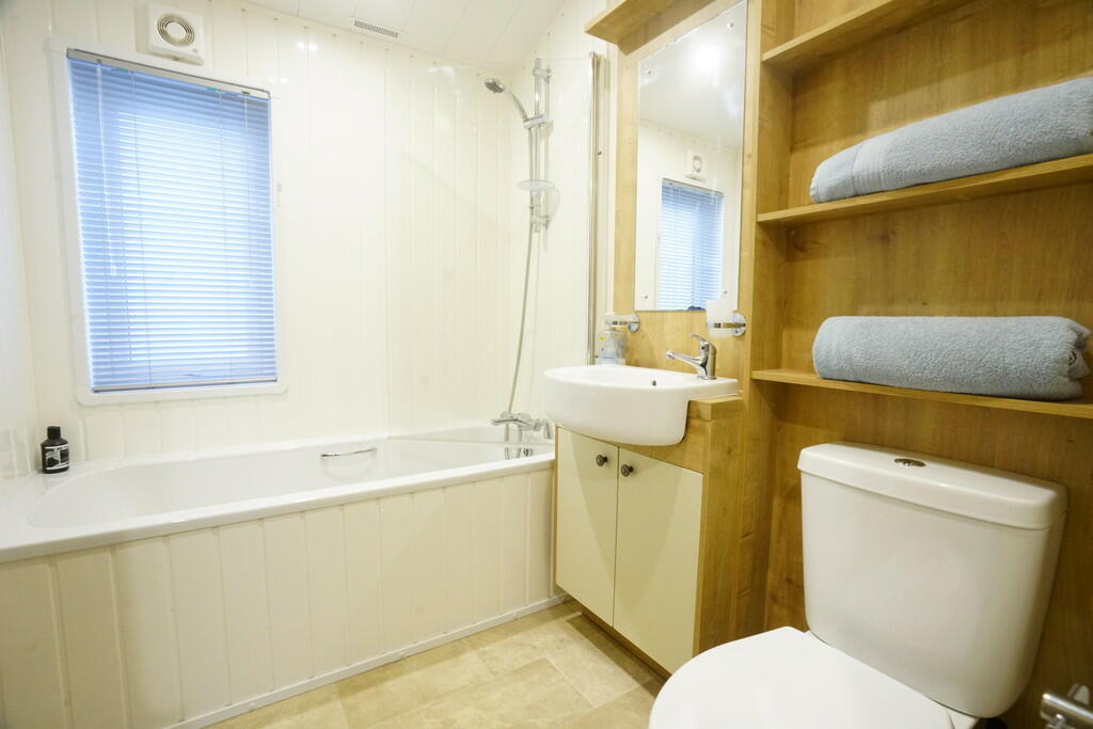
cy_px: 364
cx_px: 546
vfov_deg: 73.8
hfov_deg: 96.7
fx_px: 486
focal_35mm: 16
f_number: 10
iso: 6400
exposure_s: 1/25
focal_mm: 16
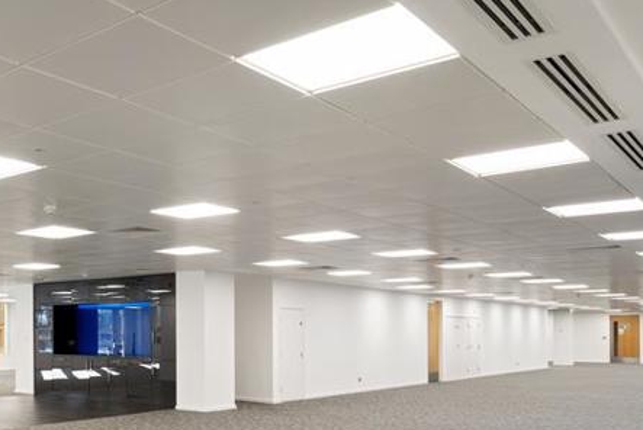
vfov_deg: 35.1
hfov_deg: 45.5
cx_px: 32
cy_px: 330
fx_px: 661
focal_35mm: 37
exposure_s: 1/8
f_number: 10
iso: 500
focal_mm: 16
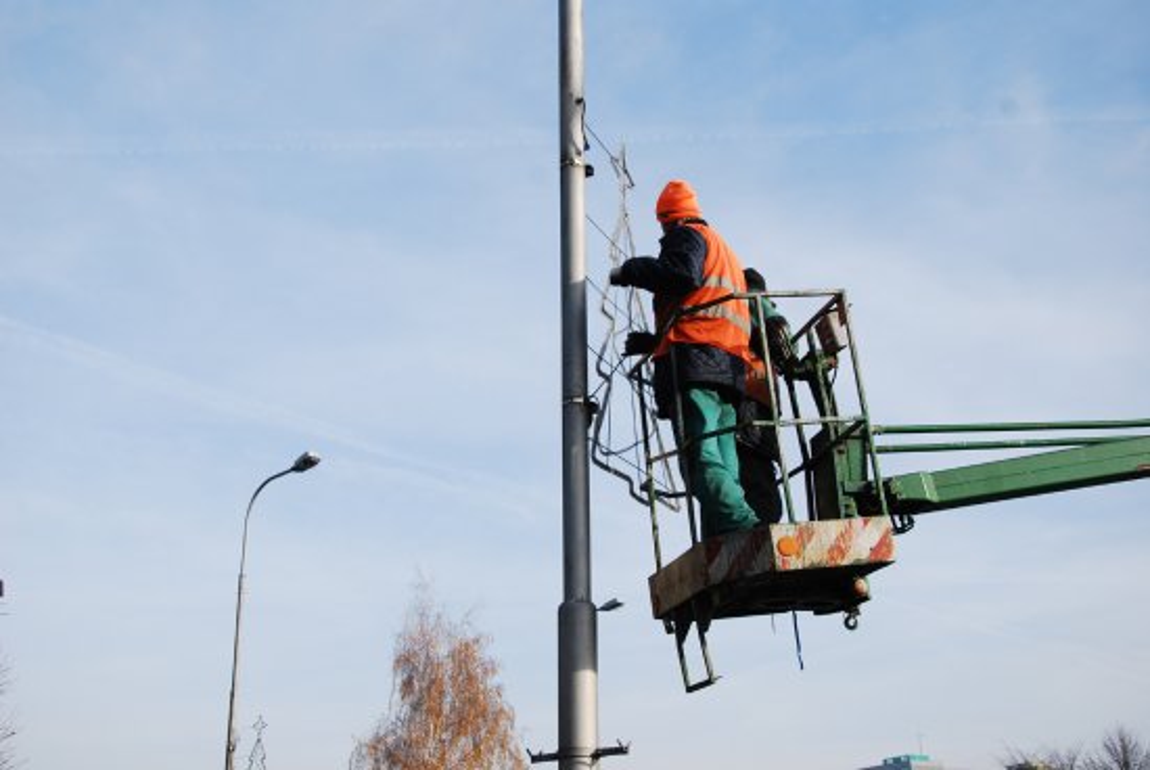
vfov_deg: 28.1
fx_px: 1535
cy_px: 385
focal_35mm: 48
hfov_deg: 41.1
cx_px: 575
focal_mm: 32
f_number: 7.1
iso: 100
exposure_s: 1/200
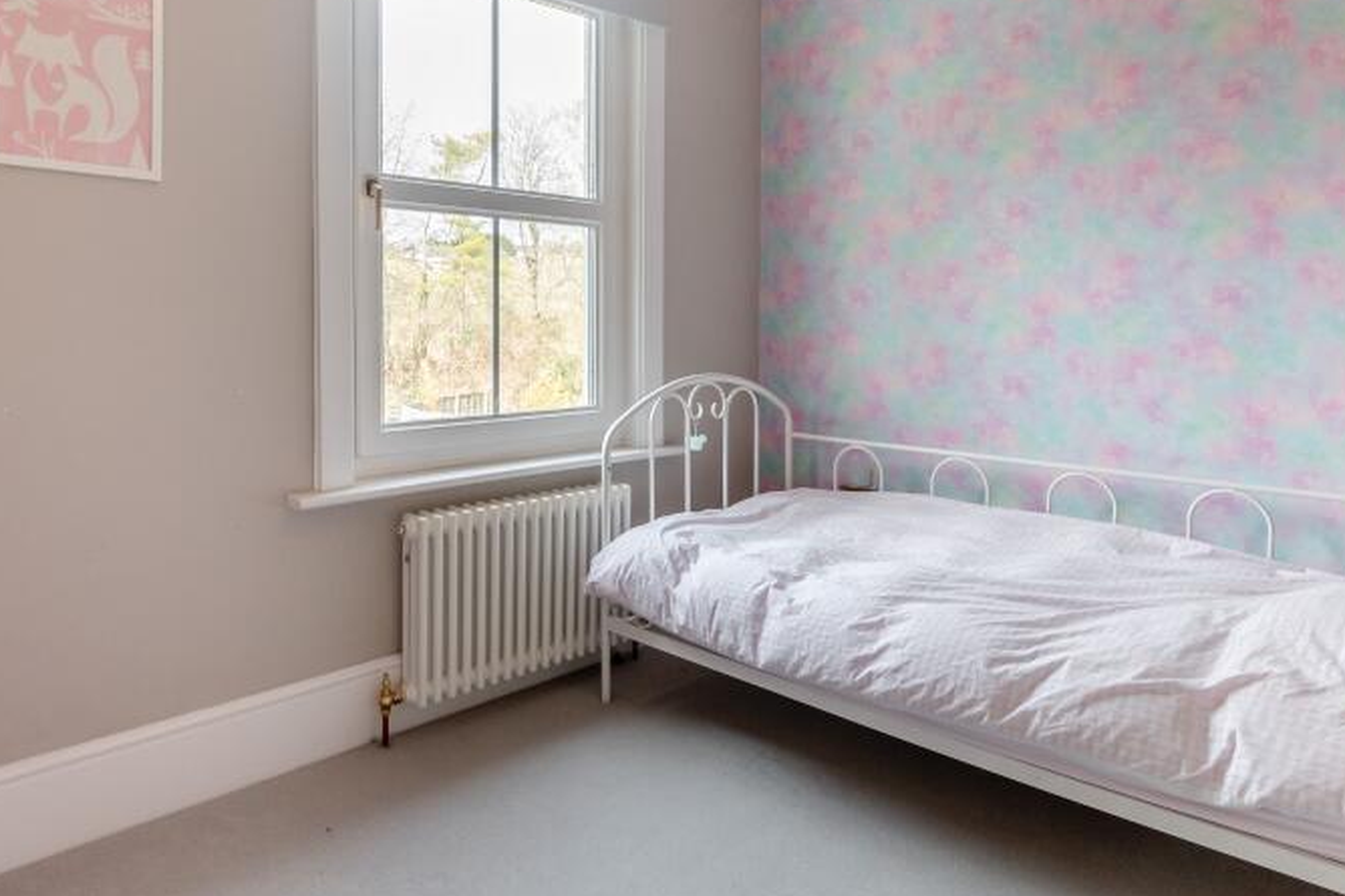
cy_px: 271
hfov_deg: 75.6
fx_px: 859
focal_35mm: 23
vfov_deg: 53.5
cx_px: 568
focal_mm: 10
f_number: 8
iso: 400
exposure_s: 1/100
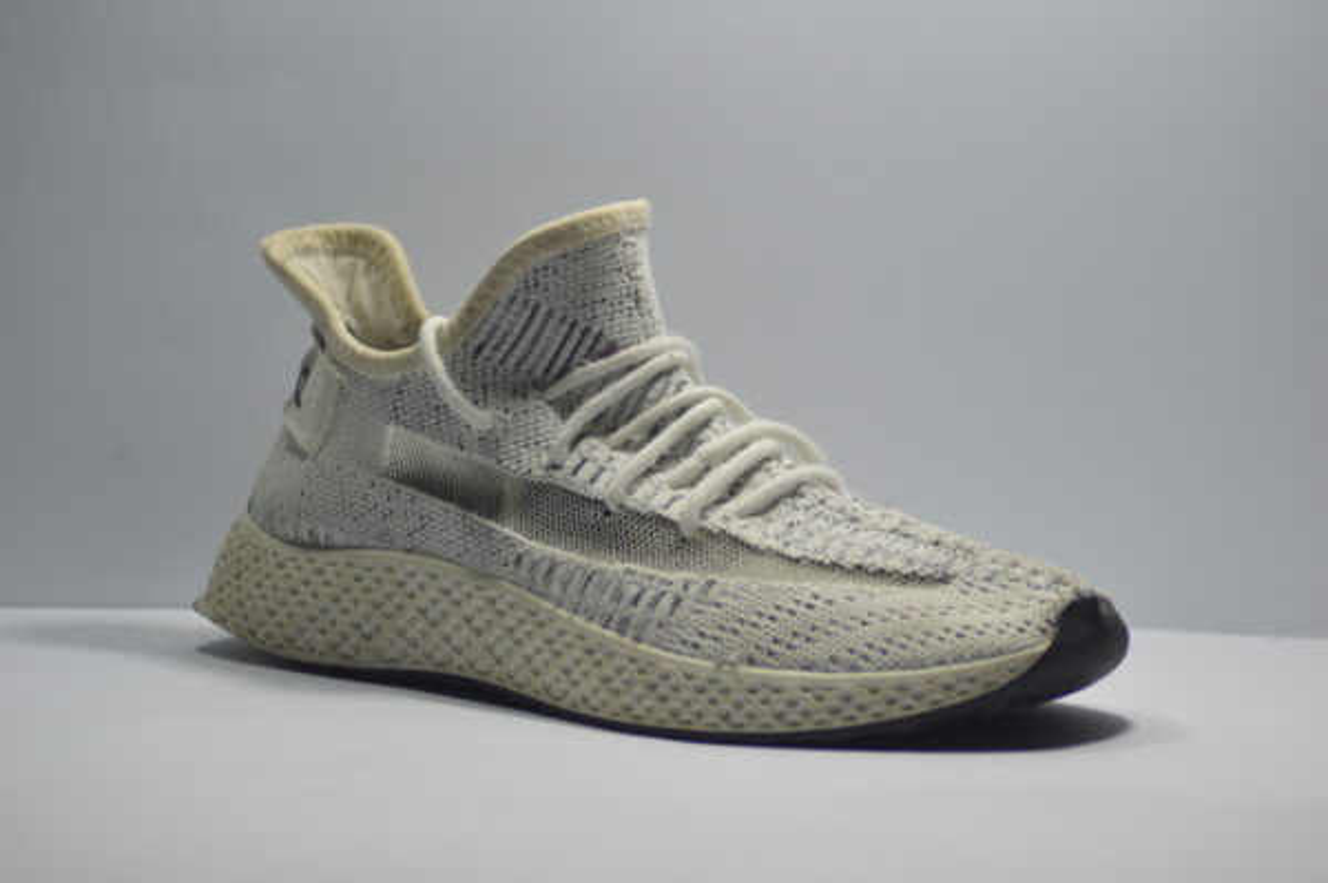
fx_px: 7464
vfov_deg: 6.8
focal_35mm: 202
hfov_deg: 10.2
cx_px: 664
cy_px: 442
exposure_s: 1/160
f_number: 4.2
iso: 400
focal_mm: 135
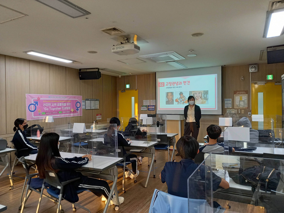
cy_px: 106
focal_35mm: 25
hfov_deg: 69.4
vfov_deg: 54.9
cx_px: 142
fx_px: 205
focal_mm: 4.6
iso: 200
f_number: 2
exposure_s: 1/59
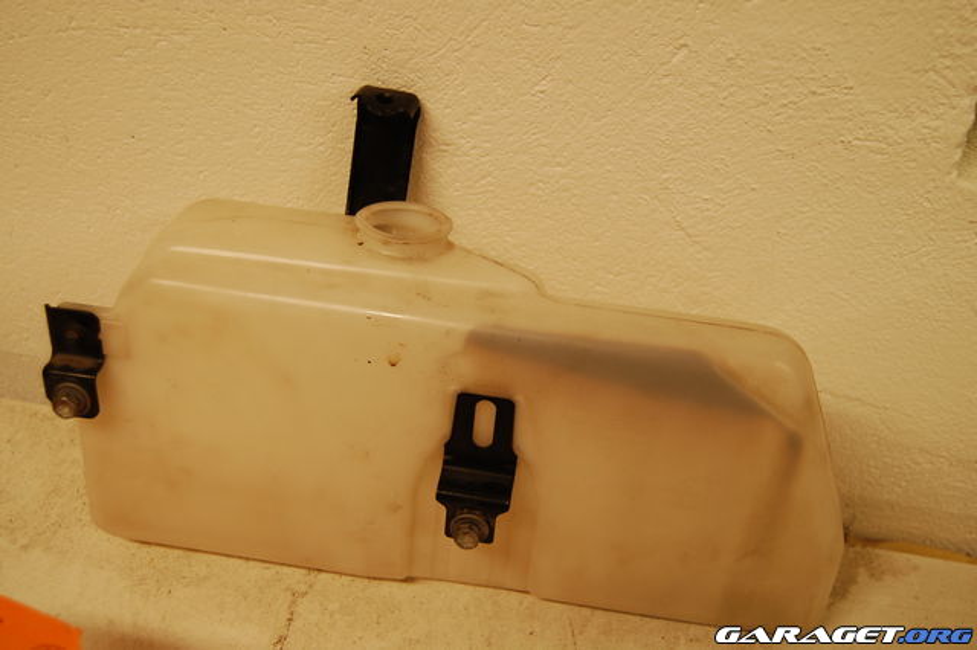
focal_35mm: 39
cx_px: 488
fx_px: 1058
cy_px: 325
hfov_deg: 49.6
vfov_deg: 34.2
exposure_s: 1/50
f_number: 4.2
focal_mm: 26
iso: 400
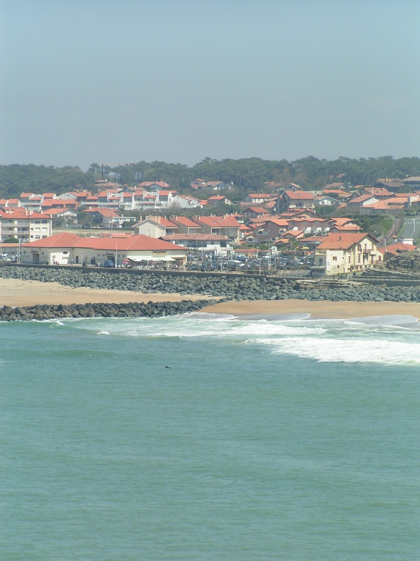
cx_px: 210
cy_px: 280
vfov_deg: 9.6
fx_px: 3333
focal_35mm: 206
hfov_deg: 7.2
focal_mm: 31.5
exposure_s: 1/500
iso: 50
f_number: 5.6
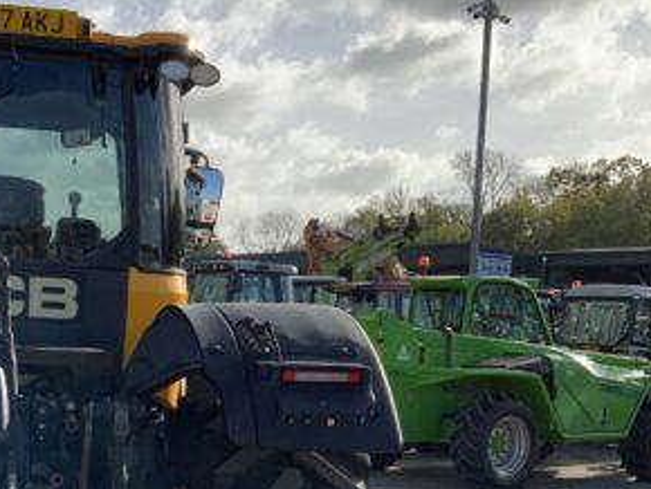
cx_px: 117
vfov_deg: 22.7
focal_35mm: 64
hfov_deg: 29.5
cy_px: 390
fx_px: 1205
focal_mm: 3
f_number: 1.8
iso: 16
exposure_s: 1/2141
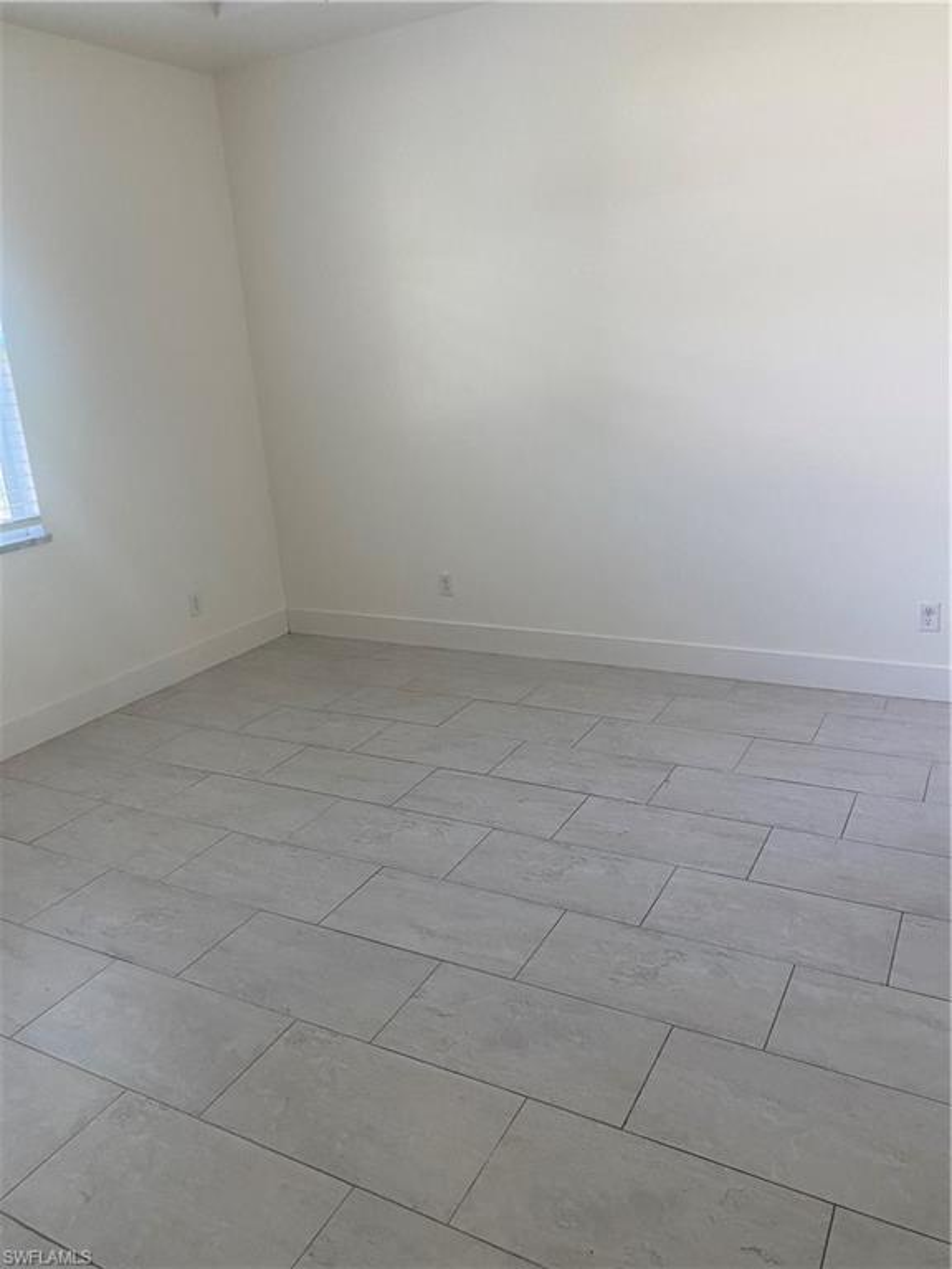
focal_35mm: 26
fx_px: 953
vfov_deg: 67.3
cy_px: 634
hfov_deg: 53.1
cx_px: 476
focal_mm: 4.25
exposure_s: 1/60
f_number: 1.8
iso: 160
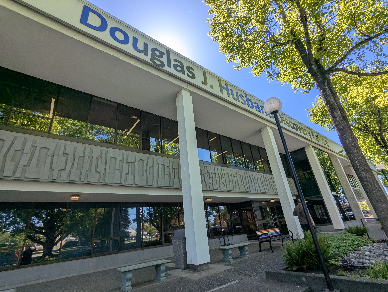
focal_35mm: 16
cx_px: 194
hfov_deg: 94.4
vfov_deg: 78.2
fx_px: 180
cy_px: 146
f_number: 2.2
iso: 39
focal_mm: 2.35
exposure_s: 1/861
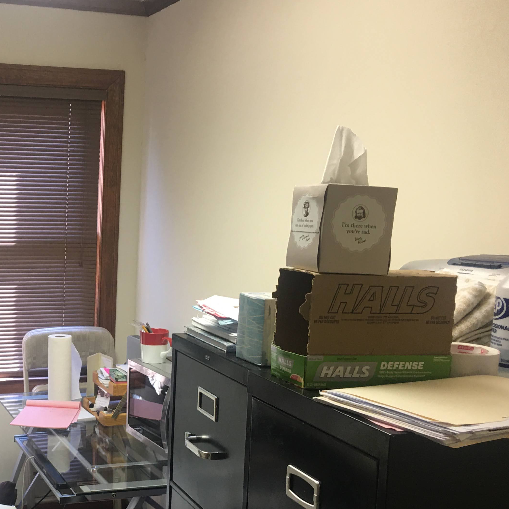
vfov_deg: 34.5
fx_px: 815
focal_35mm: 49
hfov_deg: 32.8
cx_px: 45
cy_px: 324
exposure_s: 1/15
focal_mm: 4.15
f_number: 2.2
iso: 25
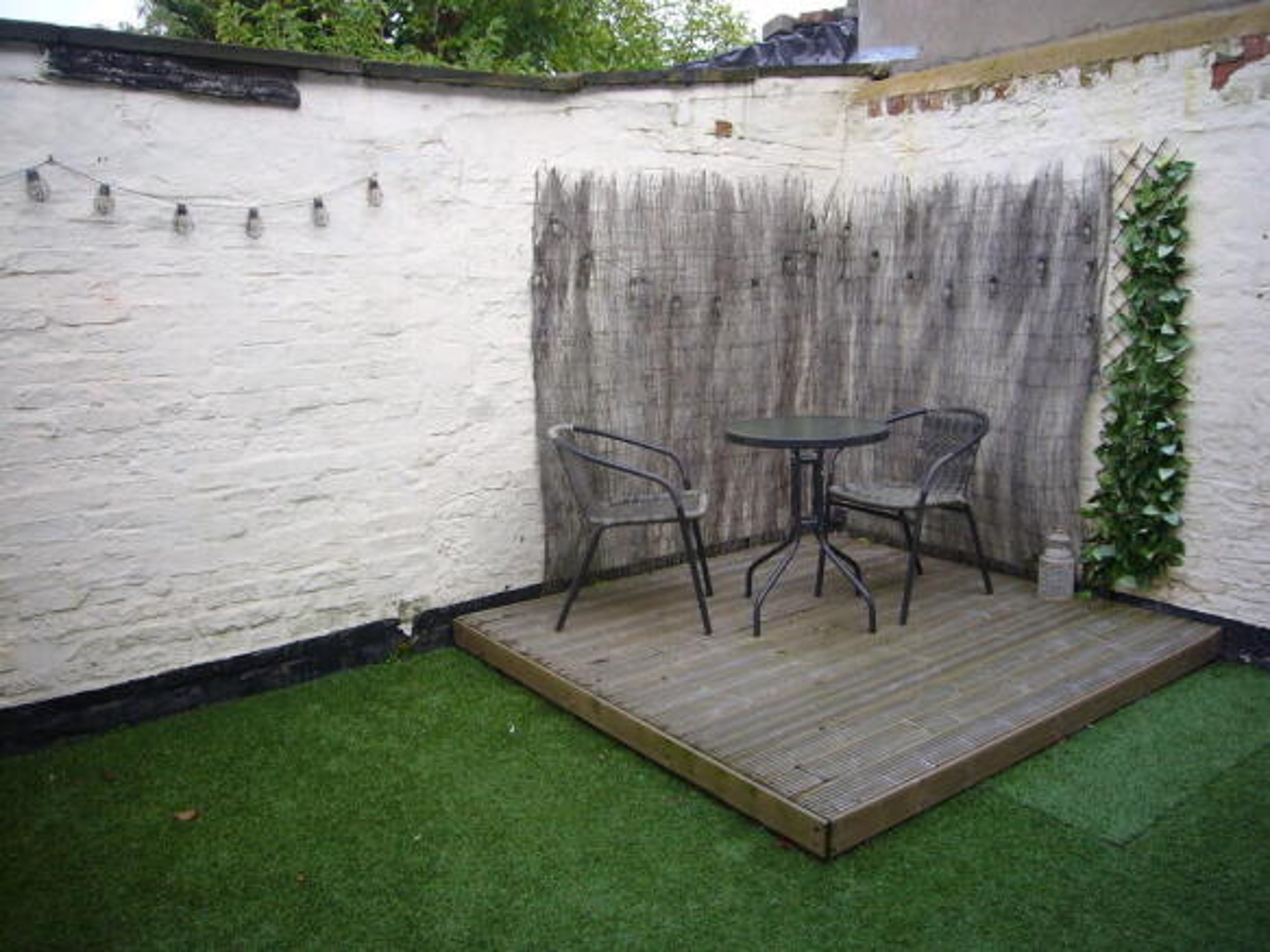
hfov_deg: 63.5
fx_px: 1027
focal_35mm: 28
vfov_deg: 49.7
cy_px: 476
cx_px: 635
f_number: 2.8
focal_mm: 4.6
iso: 80
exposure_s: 1/160
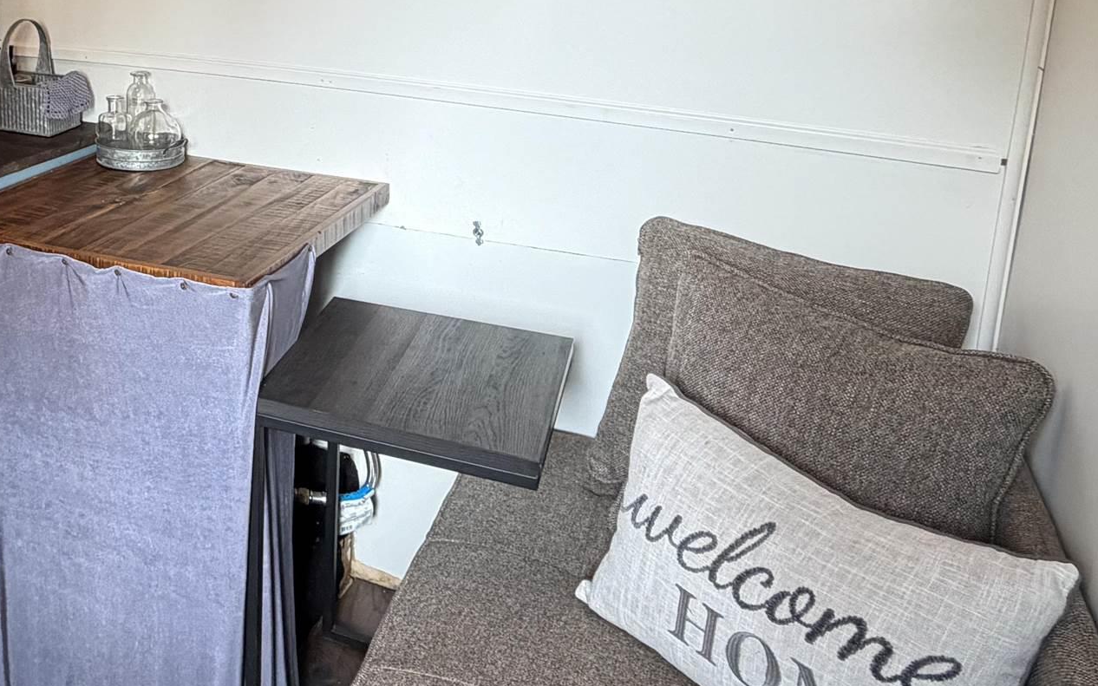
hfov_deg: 49.7
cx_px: 170
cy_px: 52
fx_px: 1077
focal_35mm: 36
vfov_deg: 33.2
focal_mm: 2.22
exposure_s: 1/120
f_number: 2.2
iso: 250
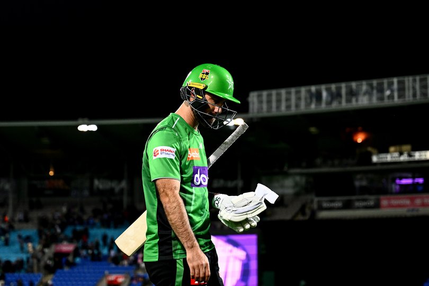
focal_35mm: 70
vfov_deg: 19.5
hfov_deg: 28.8
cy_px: 143
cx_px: 214
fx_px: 834
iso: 3200
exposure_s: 1/2000
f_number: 2.8
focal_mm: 70
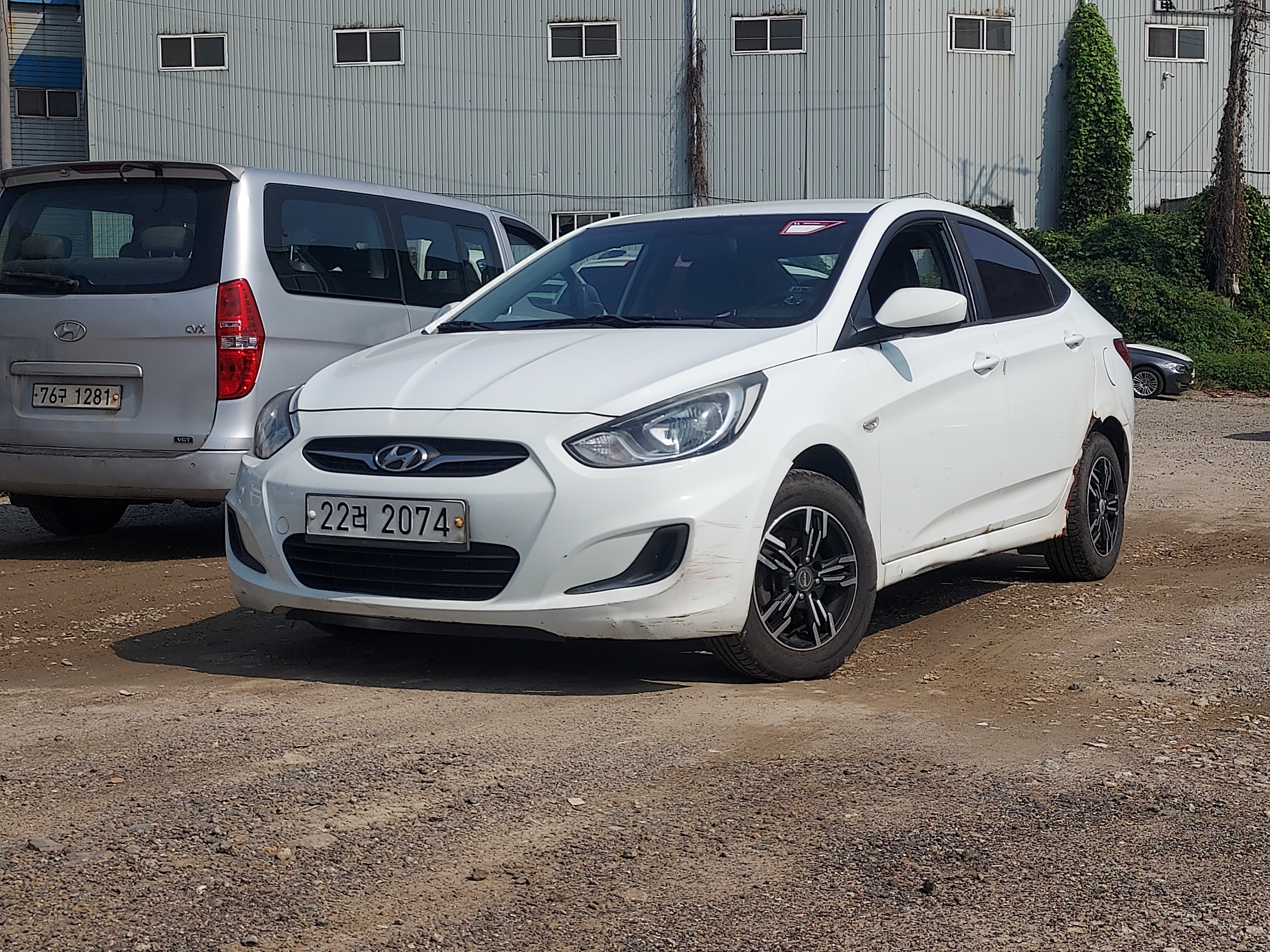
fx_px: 881
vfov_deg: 56.8
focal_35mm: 24
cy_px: 476
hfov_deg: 71.6
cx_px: 635
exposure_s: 1/2710
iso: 40
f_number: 1.8
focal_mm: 4.6
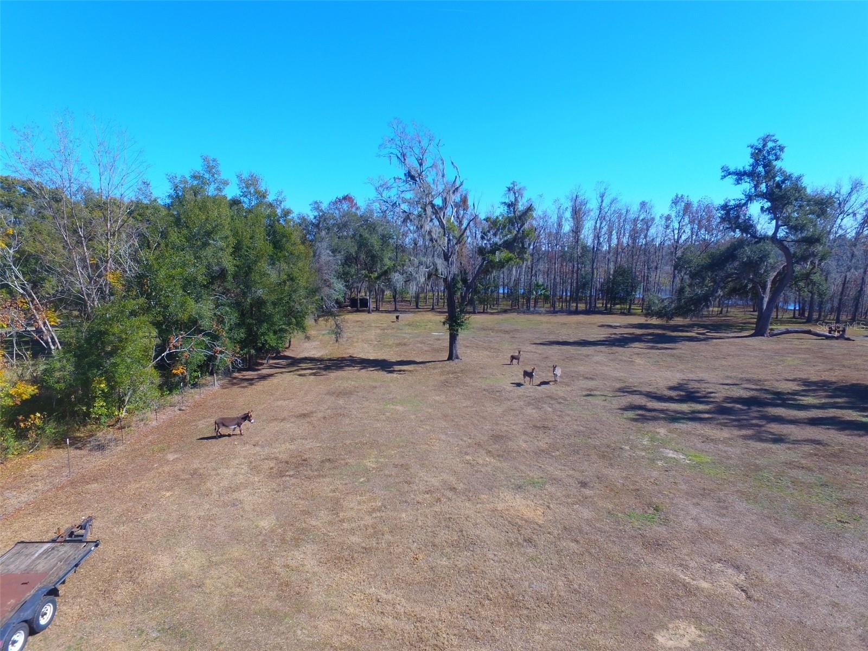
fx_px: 502
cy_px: 326
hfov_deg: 81.7
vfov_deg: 66.0
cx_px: 434
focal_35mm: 20
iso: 100
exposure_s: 1/640
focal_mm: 3.61
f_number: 2.8
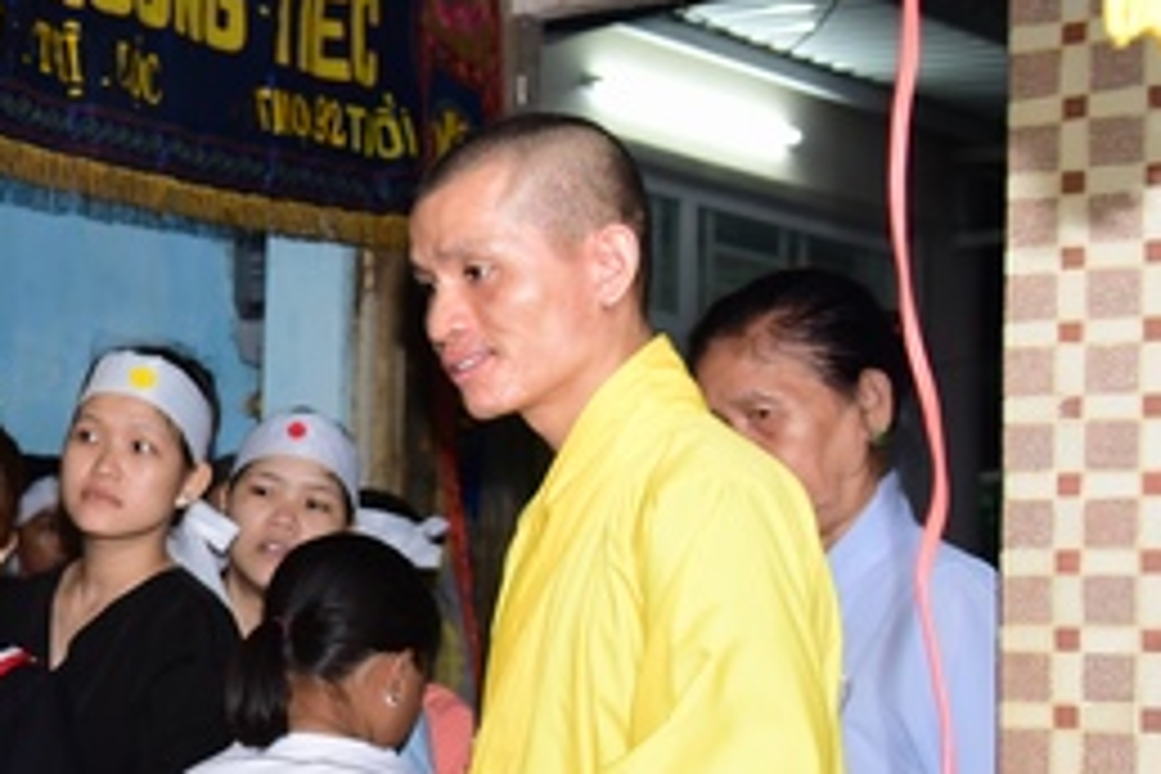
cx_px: -207
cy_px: 500
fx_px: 2515
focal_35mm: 78
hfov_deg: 23.8
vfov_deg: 17.5
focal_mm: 31
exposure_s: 1/50
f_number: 5
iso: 800
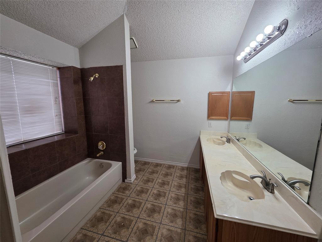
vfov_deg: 89.9
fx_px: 121
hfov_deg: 106.2
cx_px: 161
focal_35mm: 13
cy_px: 121
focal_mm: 2.2
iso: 125
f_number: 1.9
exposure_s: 1/120
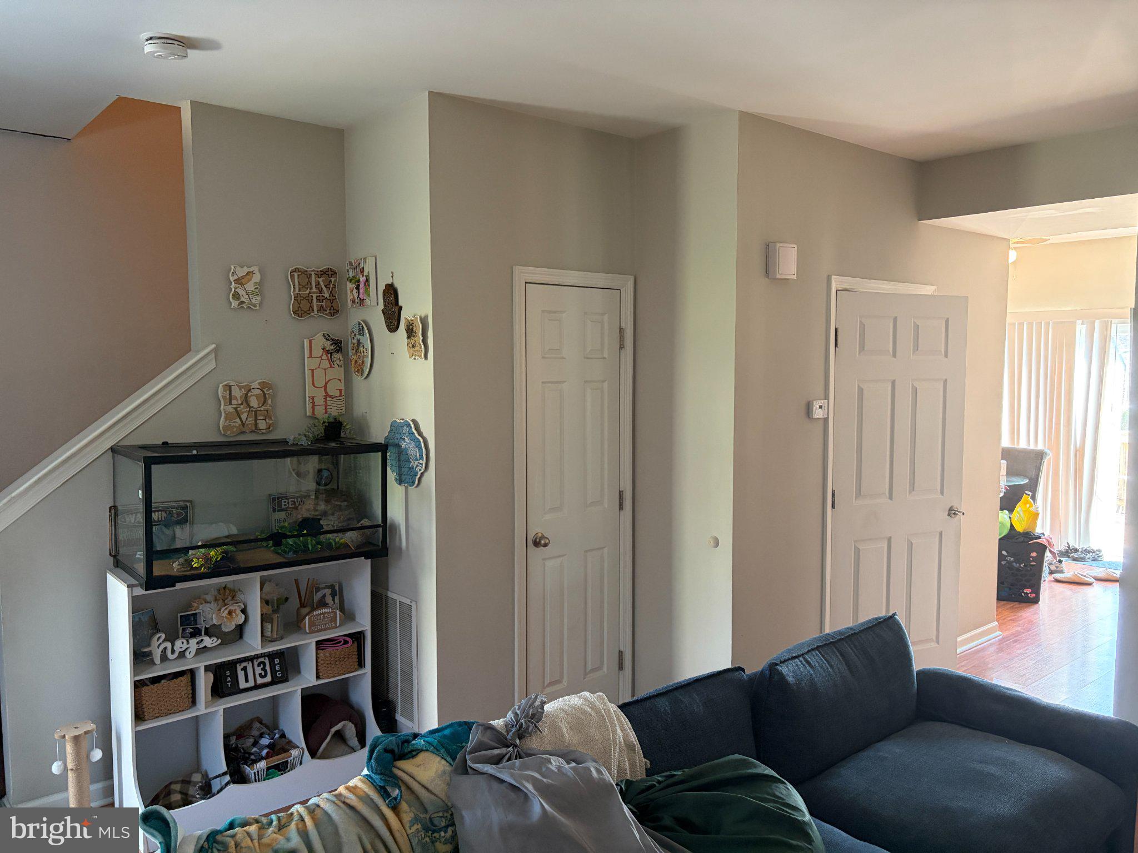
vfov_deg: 53.1
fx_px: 855
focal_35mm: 26
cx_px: 569
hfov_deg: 67.3
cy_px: 426
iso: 500
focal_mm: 5.96
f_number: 1.6
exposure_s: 1/60
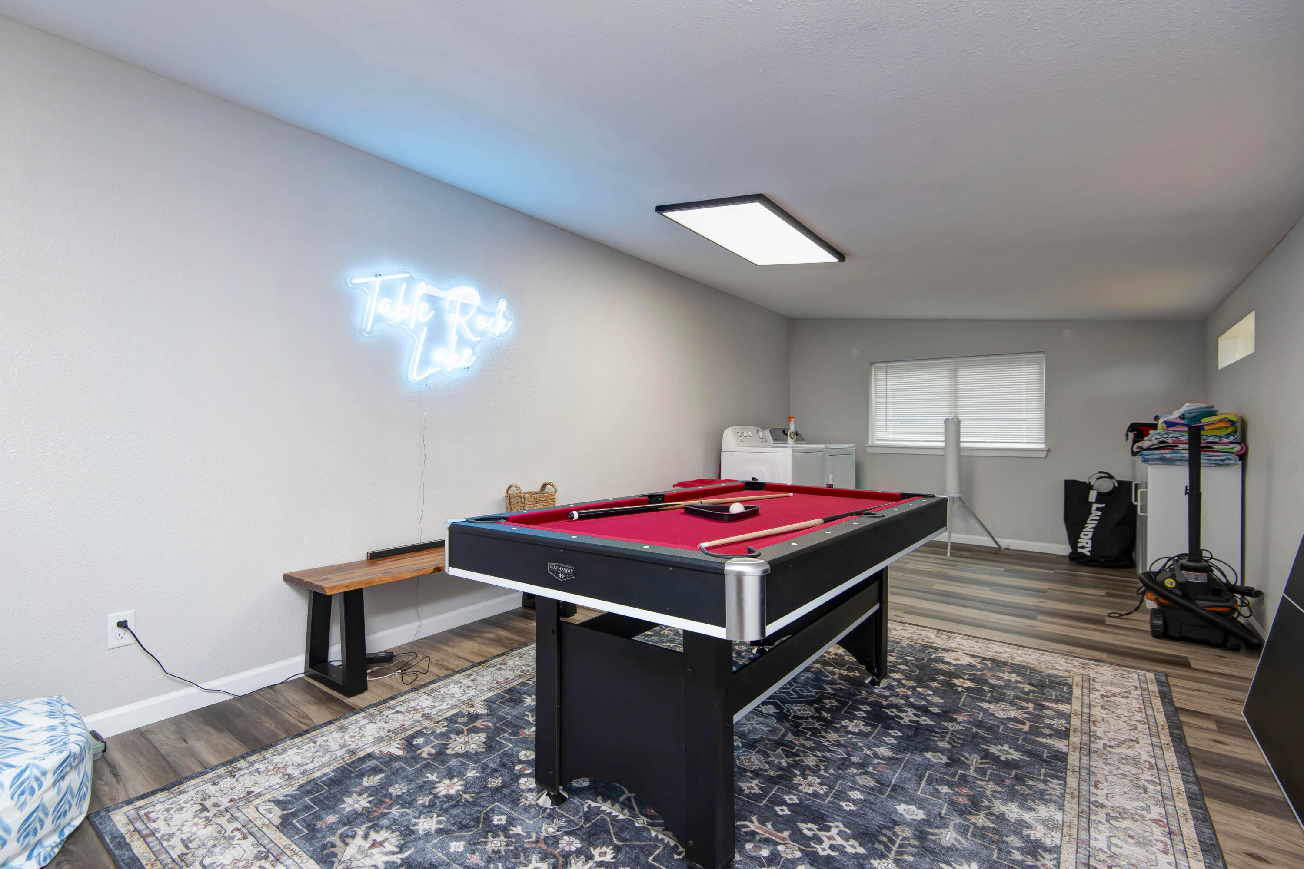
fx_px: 580
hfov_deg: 96.7
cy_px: 434
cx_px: 652
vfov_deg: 73.8
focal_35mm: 16
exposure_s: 1/30
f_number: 6.3
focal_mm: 16
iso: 320
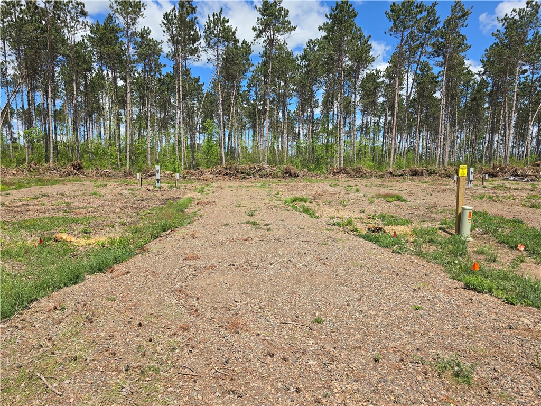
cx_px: 270
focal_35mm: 23
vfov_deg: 58.9
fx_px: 359
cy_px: 203
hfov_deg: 73.9
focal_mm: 6.3
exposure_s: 1/734
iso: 12
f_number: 1.7
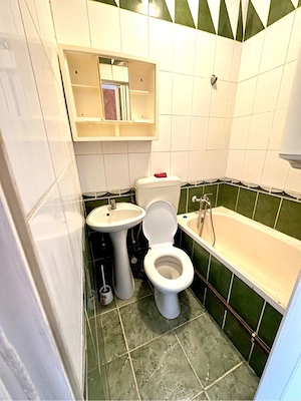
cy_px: 200
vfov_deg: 102.1
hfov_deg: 85.7
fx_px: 162
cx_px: 150
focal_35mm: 14
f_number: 2.2
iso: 500
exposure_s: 1/60
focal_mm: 2.22
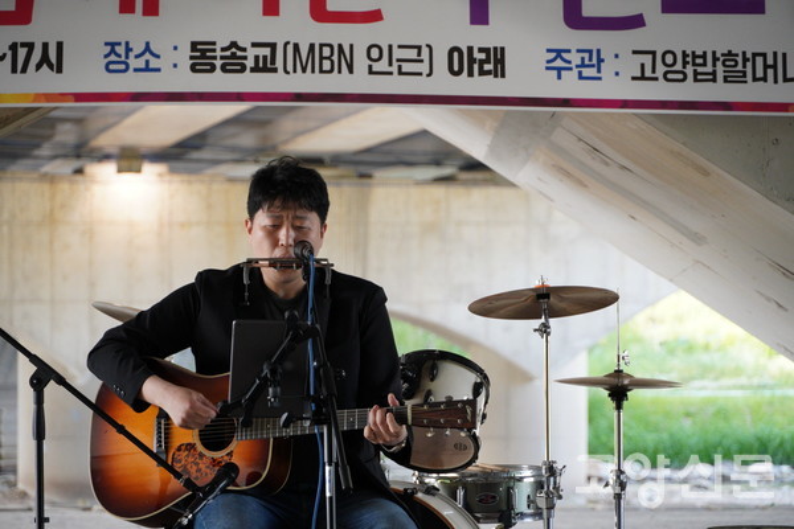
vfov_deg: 8.3
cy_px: 264
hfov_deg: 12.5
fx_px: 3639
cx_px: 397
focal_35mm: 165
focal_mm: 110
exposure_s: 1/200
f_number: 5.6
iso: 1250
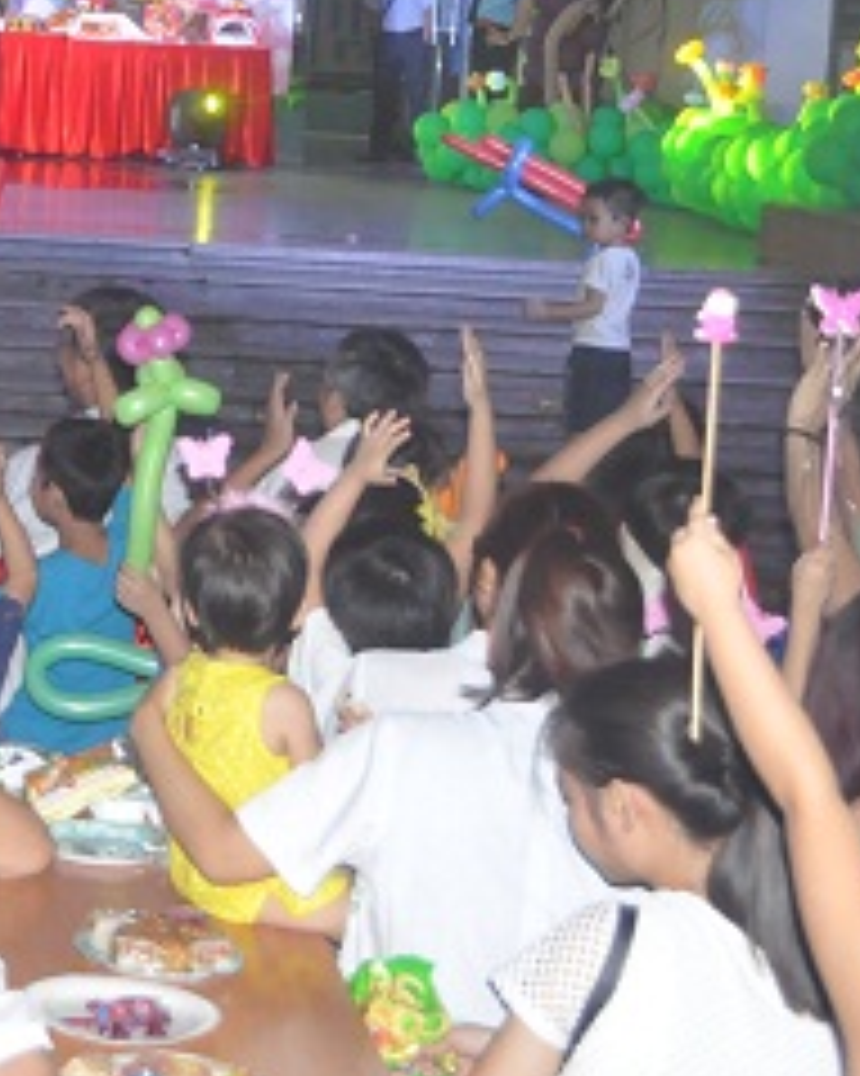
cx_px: -144
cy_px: 144
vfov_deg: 20.7
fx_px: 2897
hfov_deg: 16.3
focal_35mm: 91
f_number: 4
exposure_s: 1/80
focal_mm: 24
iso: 1600
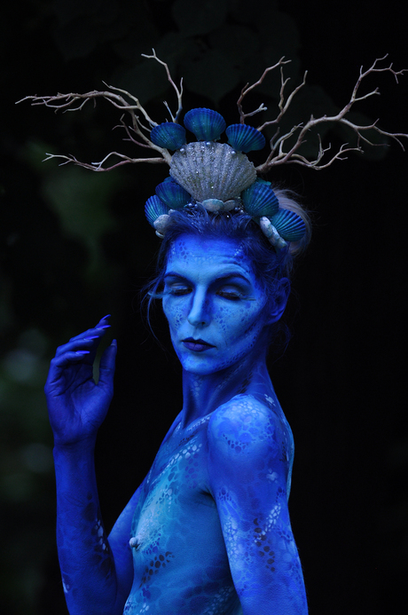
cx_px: 204
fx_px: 5115
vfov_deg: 6.9
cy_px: 308
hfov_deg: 4.6
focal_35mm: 300
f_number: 2.8
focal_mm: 200
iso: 500
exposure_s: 1/1250
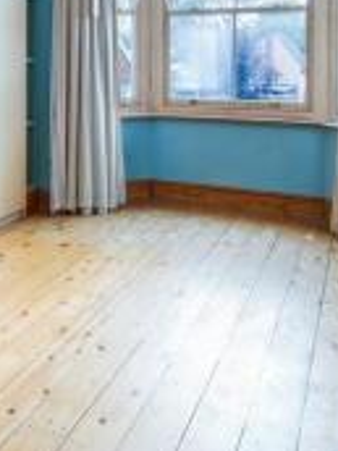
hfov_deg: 35.6
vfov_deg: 42.9
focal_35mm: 40
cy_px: 46
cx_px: 110
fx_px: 521
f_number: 7.1
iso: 160
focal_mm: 10.3
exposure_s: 1/60
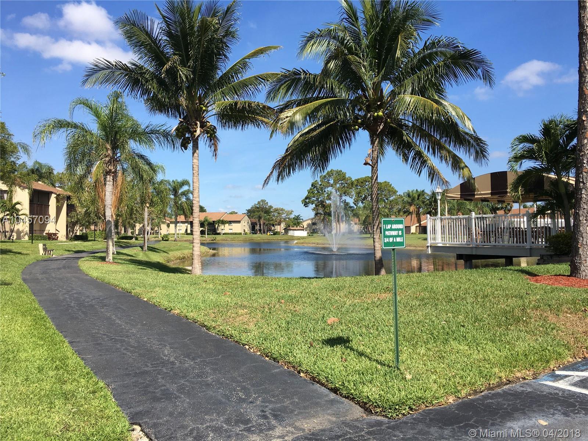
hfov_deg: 61.7
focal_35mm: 29
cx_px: 294
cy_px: 220
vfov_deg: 48.2
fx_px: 493
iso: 25
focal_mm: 4.15
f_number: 2.2
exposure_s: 1/1637
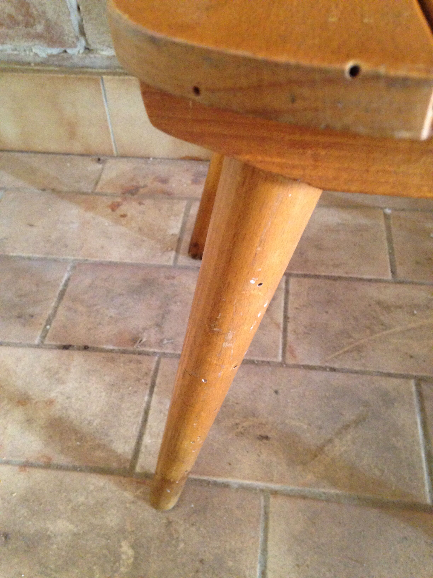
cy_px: 289
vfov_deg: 55.4
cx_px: 216
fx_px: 550
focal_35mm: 33
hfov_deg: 42.9
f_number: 2.4
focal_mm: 4.12
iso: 320
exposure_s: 1/17
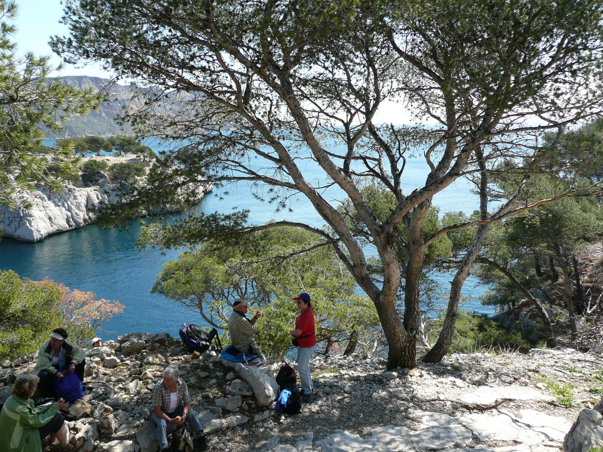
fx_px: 523
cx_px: 302
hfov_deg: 60.0
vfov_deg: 46.8
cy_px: 226
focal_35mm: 30
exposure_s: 1/400
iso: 100
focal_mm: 4.9
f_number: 3.4
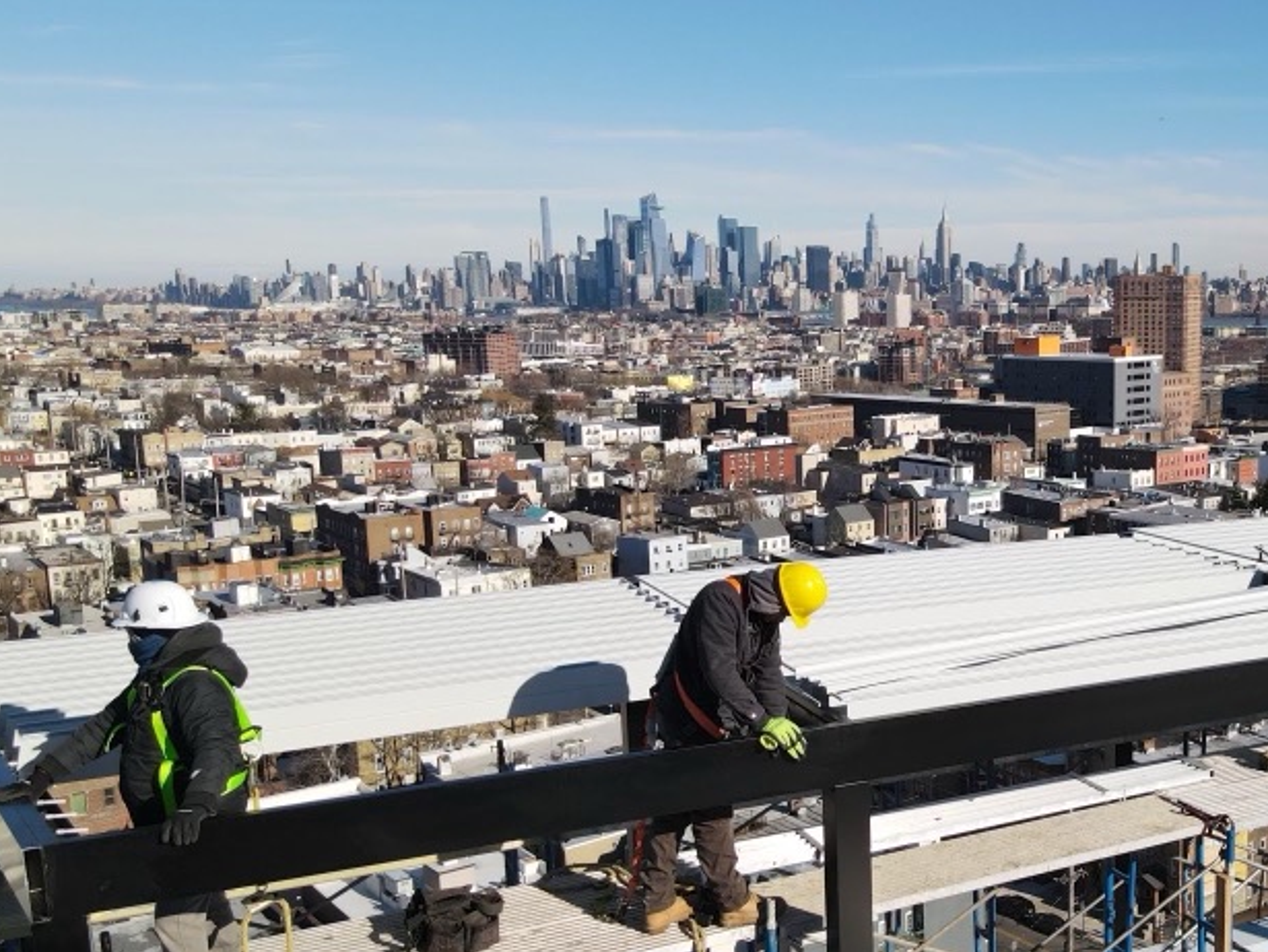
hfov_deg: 45.4
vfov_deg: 36.7
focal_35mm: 39
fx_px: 1429
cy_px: 573
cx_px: 1019
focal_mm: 4.5
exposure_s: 1/60
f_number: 2.8
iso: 100
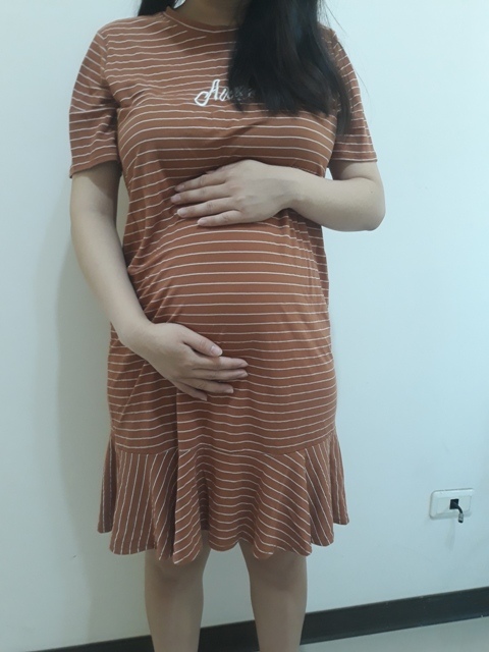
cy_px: 326
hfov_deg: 51.4
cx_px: 244
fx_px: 509
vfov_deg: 65.3
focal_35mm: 27
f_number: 1.7
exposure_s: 1/30
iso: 200
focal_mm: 3.71
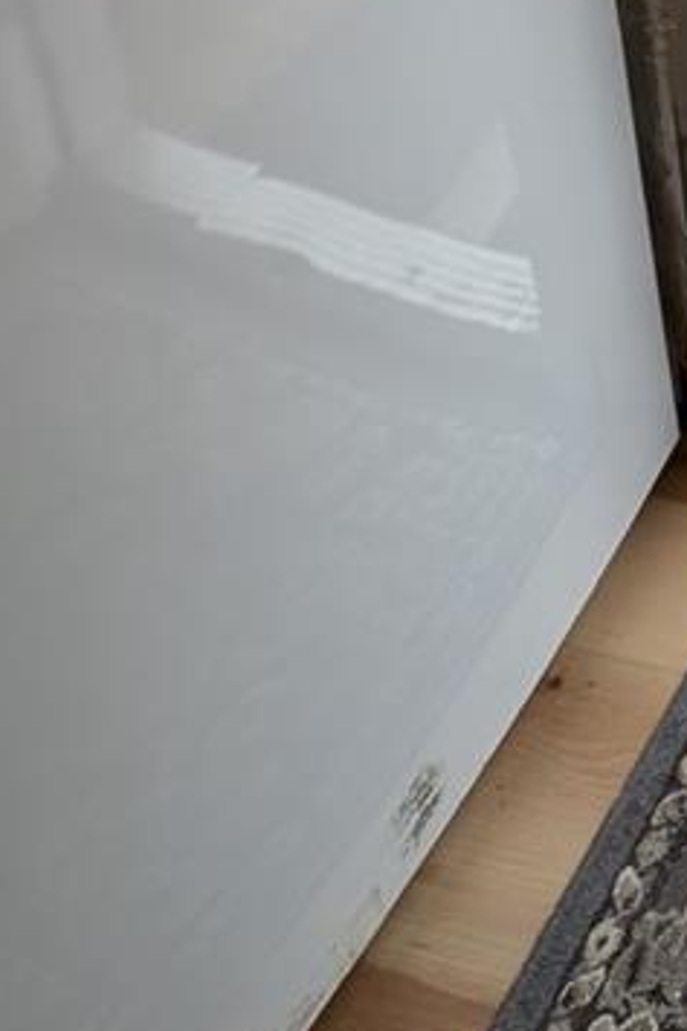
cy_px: -547
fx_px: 1547
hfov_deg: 18.5
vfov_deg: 26.1
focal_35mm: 54
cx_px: 1291
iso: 38
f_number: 1.95
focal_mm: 2.23
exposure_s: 1/430
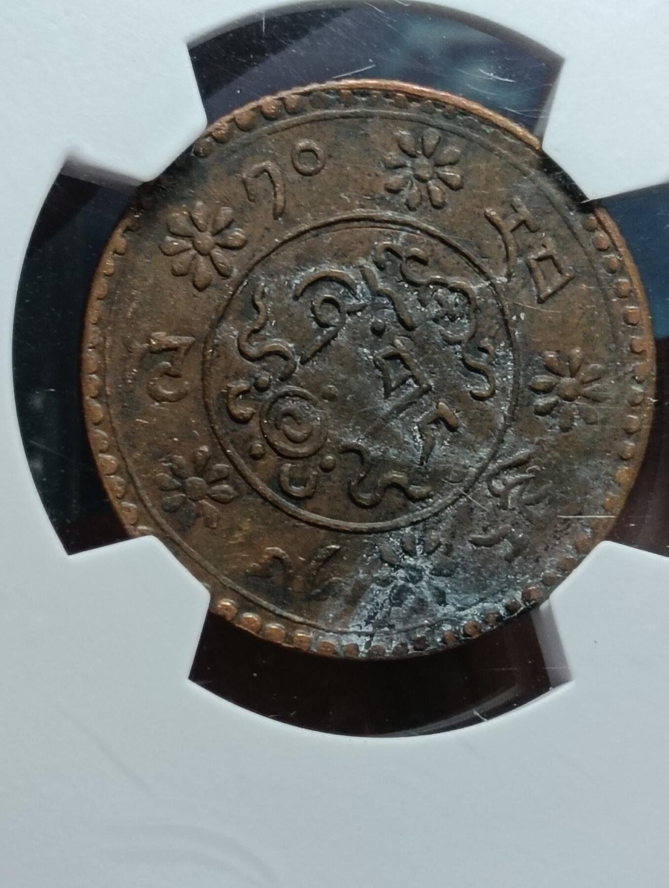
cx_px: 334
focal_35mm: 99
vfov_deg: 19.8
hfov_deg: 15.0
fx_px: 2545
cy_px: 444
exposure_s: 1/33.3
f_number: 1.8
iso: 80
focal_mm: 3.98
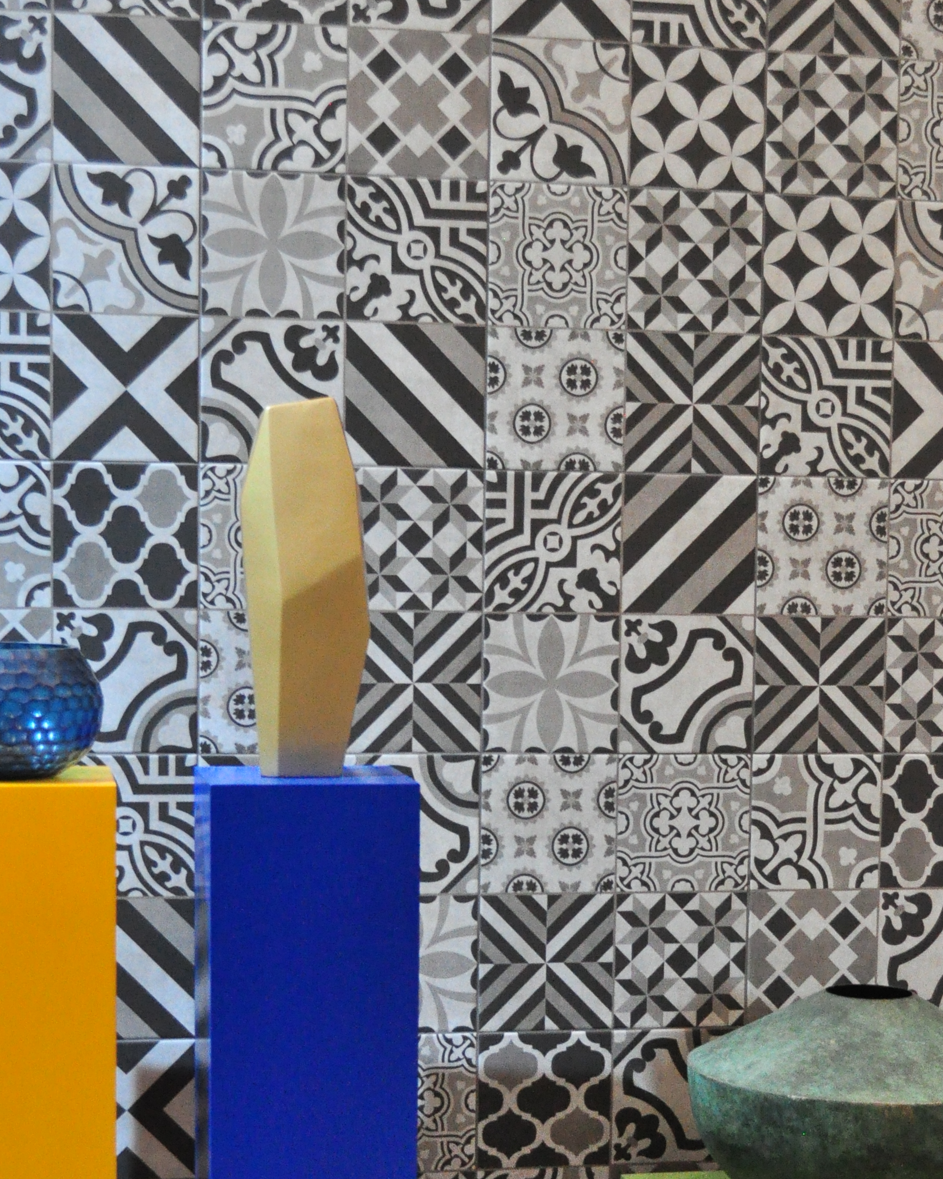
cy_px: 803
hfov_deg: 21.9
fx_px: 2442
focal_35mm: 70
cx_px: 450
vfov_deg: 27.0
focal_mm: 26
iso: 2000
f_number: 4.2
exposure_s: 1/125
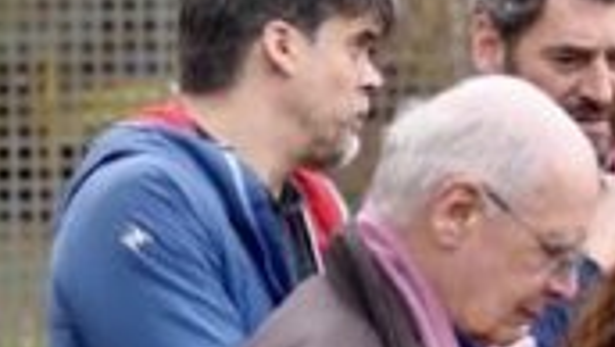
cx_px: 1116
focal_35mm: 337
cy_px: 215
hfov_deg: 6.3
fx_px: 5499
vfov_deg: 3.6
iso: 400
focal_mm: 80
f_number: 2.8
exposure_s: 1/640
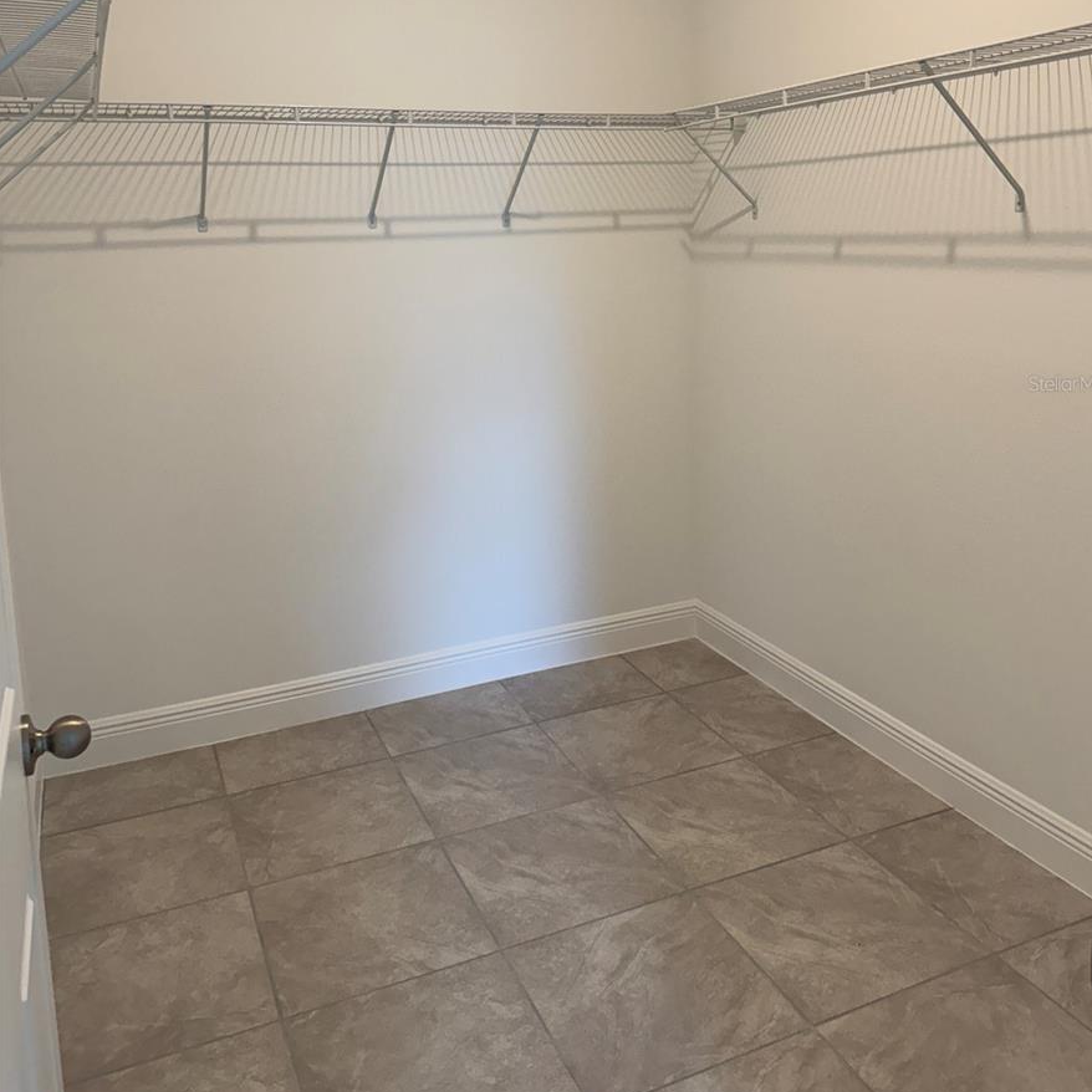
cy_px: 383
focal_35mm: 29
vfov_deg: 54.7
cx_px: 557
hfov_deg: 55.6
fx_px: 1035
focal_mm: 6.76
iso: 200
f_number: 1.78
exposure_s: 1/120
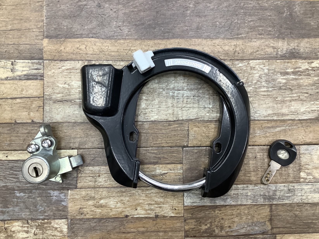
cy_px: 120
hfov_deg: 58.3
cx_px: 160
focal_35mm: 31
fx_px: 286
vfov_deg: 45.5
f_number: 2.4
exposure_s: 1/60
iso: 125
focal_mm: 3.3
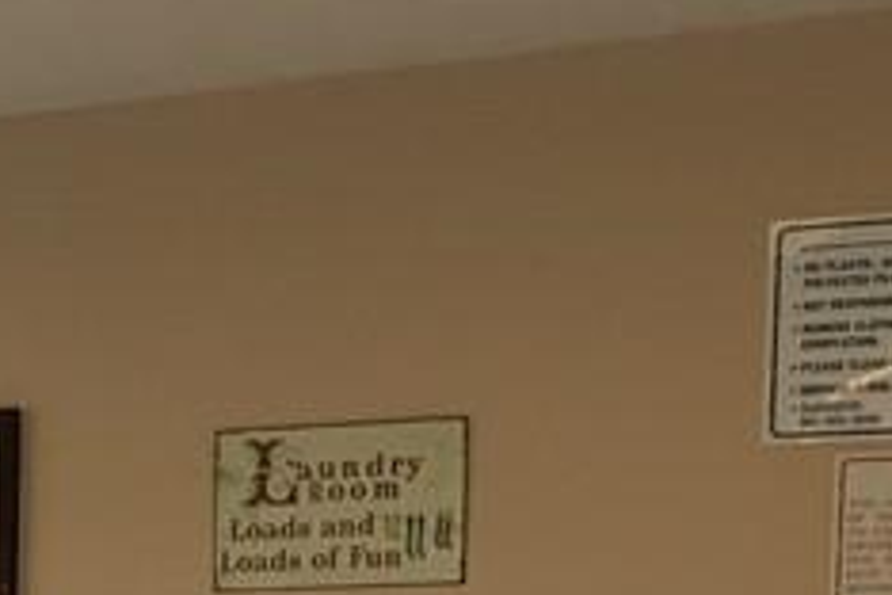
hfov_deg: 13.3
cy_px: 950
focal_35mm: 132
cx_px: -903
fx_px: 3270
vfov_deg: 10.0
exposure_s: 1/30
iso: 32
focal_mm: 4.15
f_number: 2.2
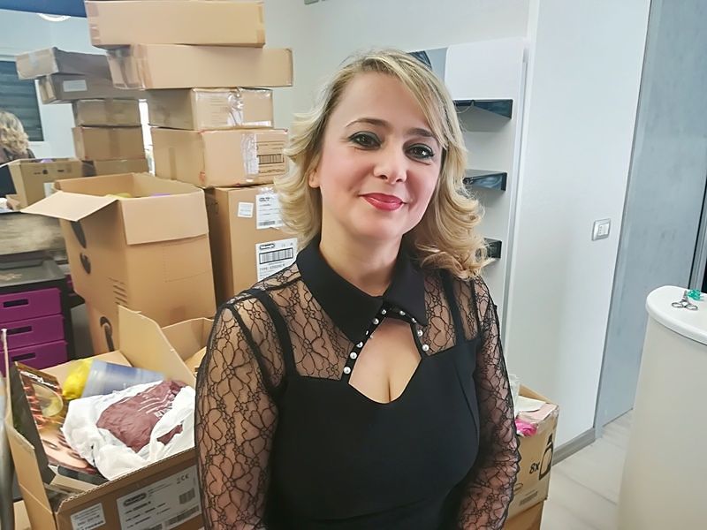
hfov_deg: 67.3
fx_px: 531
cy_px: 265
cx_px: 354
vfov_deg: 53.1
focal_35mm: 26
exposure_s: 1/33.3
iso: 100
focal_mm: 3.83
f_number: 2.2
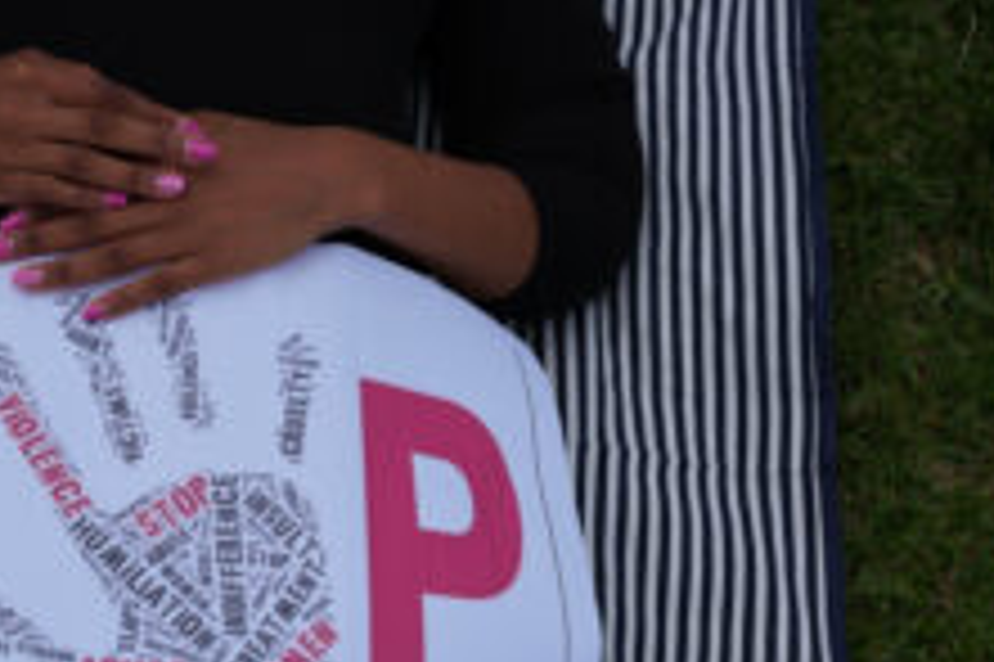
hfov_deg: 26.1
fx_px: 2097
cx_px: 175
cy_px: 509
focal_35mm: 76
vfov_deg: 17.8
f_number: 5
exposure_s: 1/800
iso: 100
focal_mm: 43
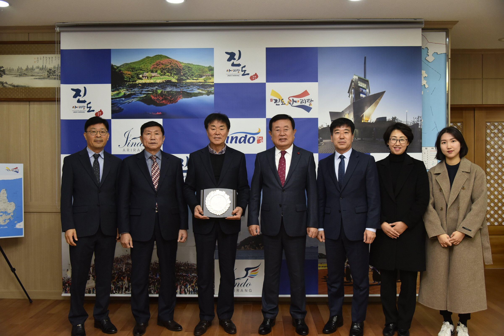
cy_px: 168
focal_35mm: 32
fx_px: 448
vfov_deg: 41.1
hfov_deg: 58.7
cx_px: 252
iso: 800
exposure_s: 1/125
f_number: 4.5
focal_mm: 32
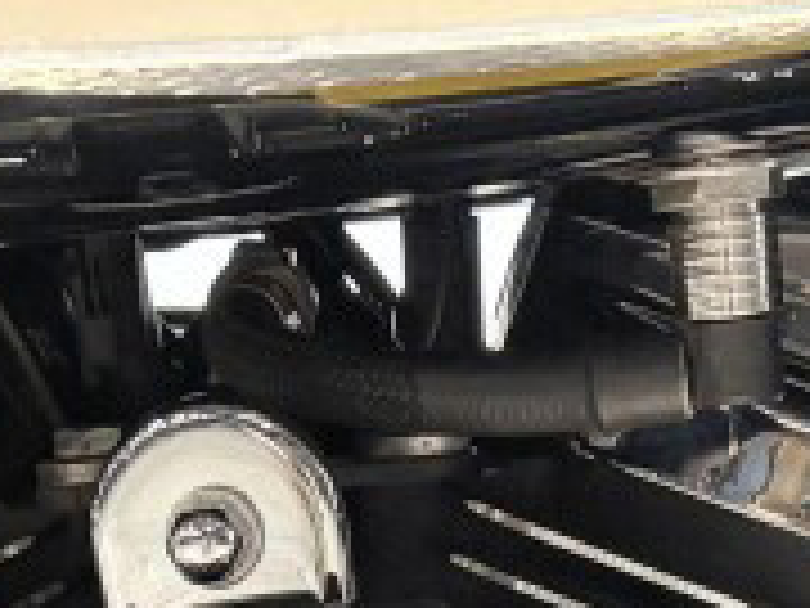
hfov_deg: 12.8
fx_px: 3604
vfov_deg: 8.4
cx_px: 610
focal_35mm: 154
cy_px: 1725
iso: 100
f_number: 1.6
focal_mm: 5.96
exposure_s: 1/60
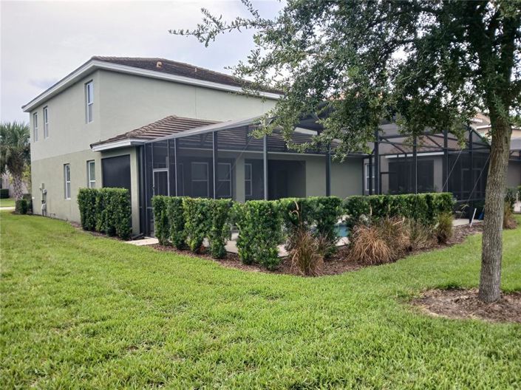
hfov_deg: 67.3
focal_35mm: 26
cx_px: 260
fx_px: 391
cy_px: 195
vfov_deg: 53.0
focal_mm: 3.98
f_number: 1.8
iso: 20
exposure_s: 1/122
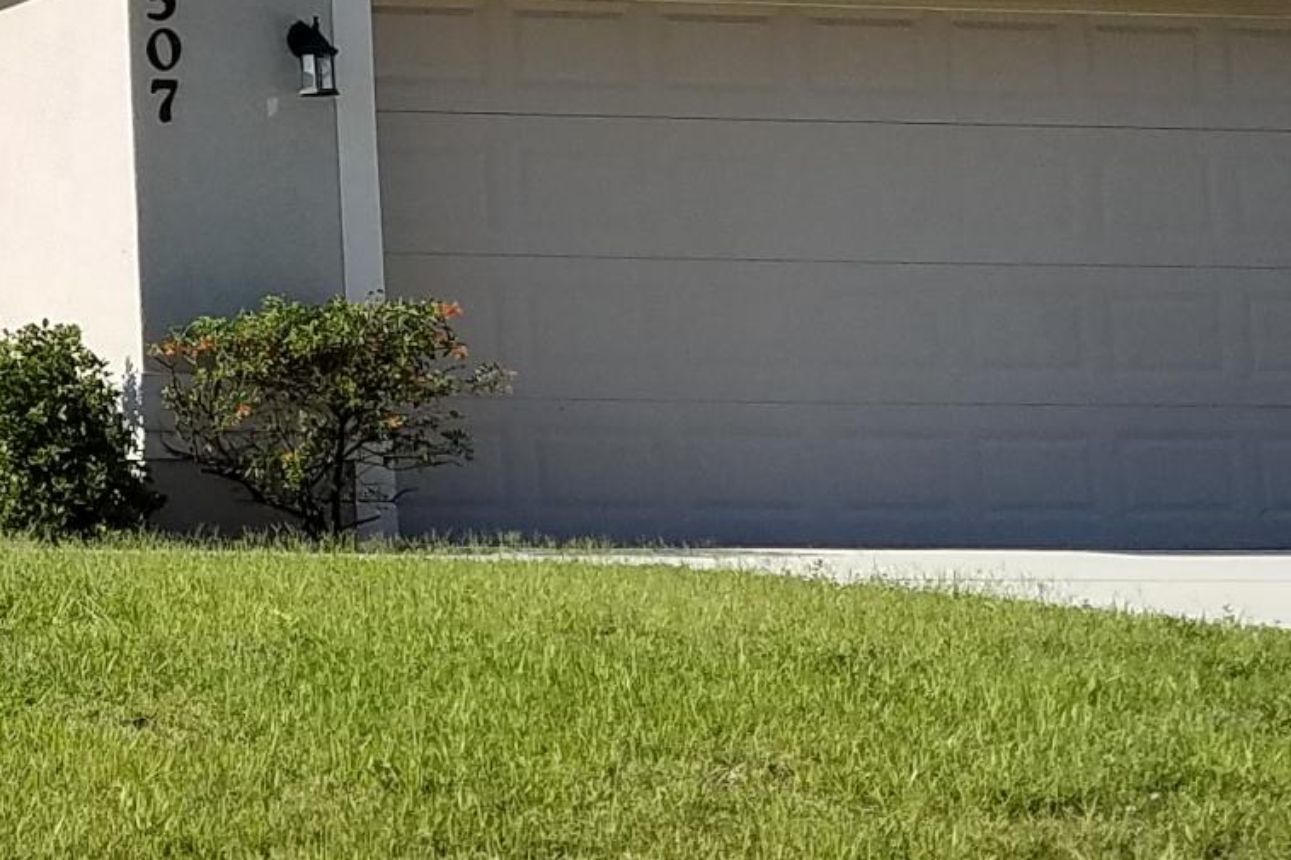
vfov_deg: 12.5
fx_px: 3836
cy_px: -124
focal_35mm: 107
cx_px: -542
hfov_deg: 17.5
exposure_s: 1/2416
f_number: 1.7
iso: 50
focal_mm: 4.2
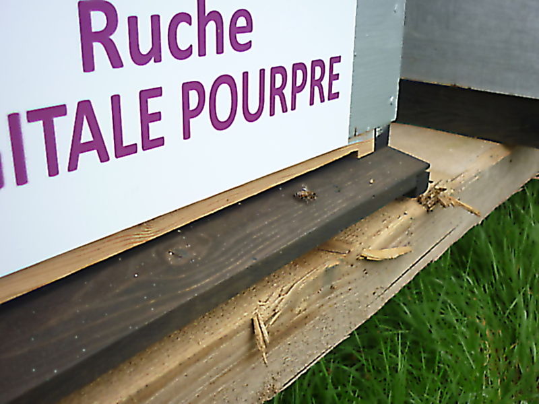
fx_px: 607
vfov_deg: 36.8
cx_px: 270
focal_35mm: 39
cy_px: 202
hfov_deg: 47.9
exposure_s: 1/250
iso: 80
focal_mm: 6.4
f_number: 3
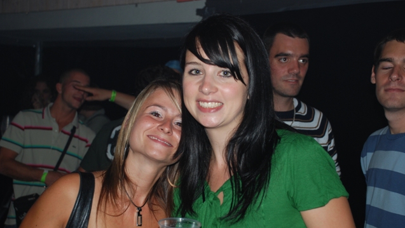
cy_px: 124
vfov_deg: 20.1
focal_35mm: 60
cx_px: 203
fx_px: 645
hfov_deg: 34.9
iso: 200
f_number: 4.5
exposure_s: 1/60
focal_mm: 38
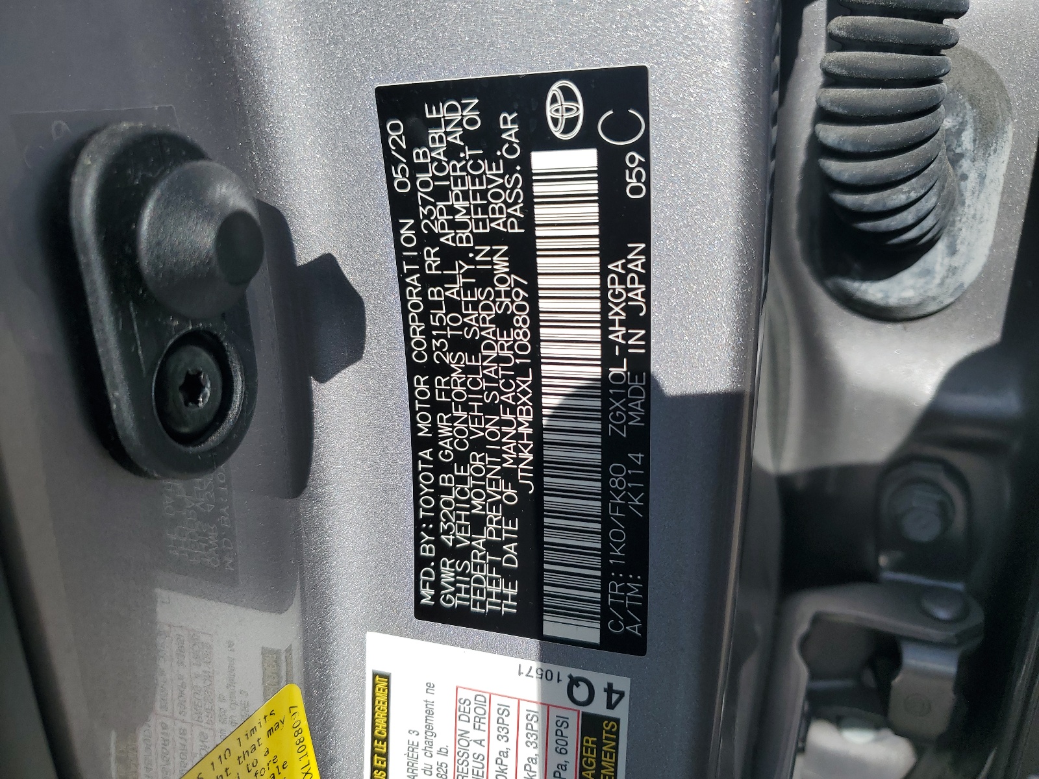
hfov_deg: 67.3
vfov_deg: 53.1
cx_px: 520
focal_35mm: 26
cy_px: 390
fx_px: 780
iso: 50
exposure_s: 1/5000
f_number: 1.5
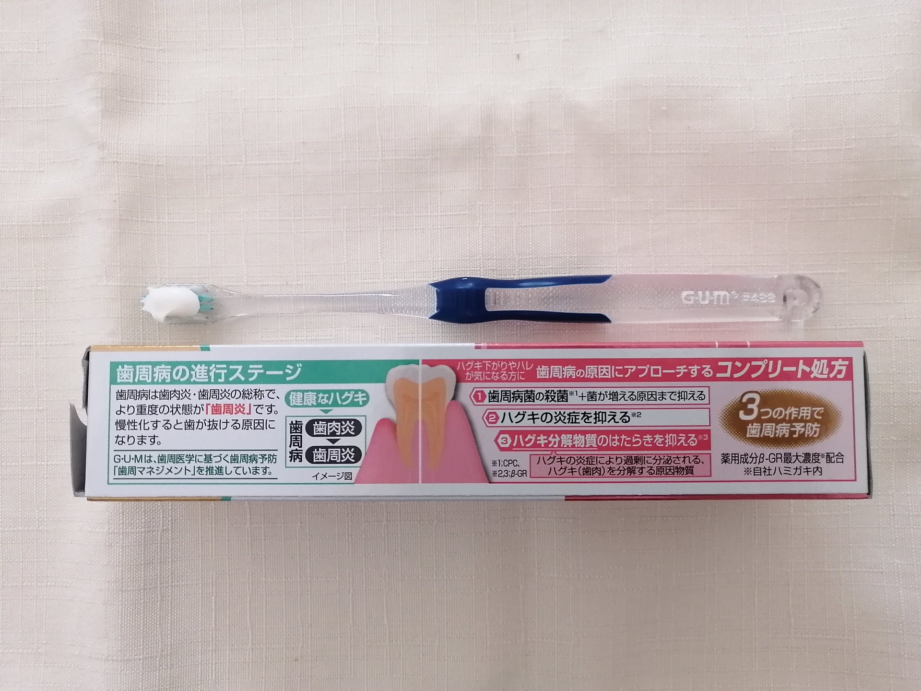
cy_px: 346
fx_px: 718
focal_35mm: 27
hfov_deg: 65.3
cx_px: 460
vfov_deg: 51.4
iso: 200
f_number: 1.8
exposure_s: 1/33.3
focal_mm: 3.62
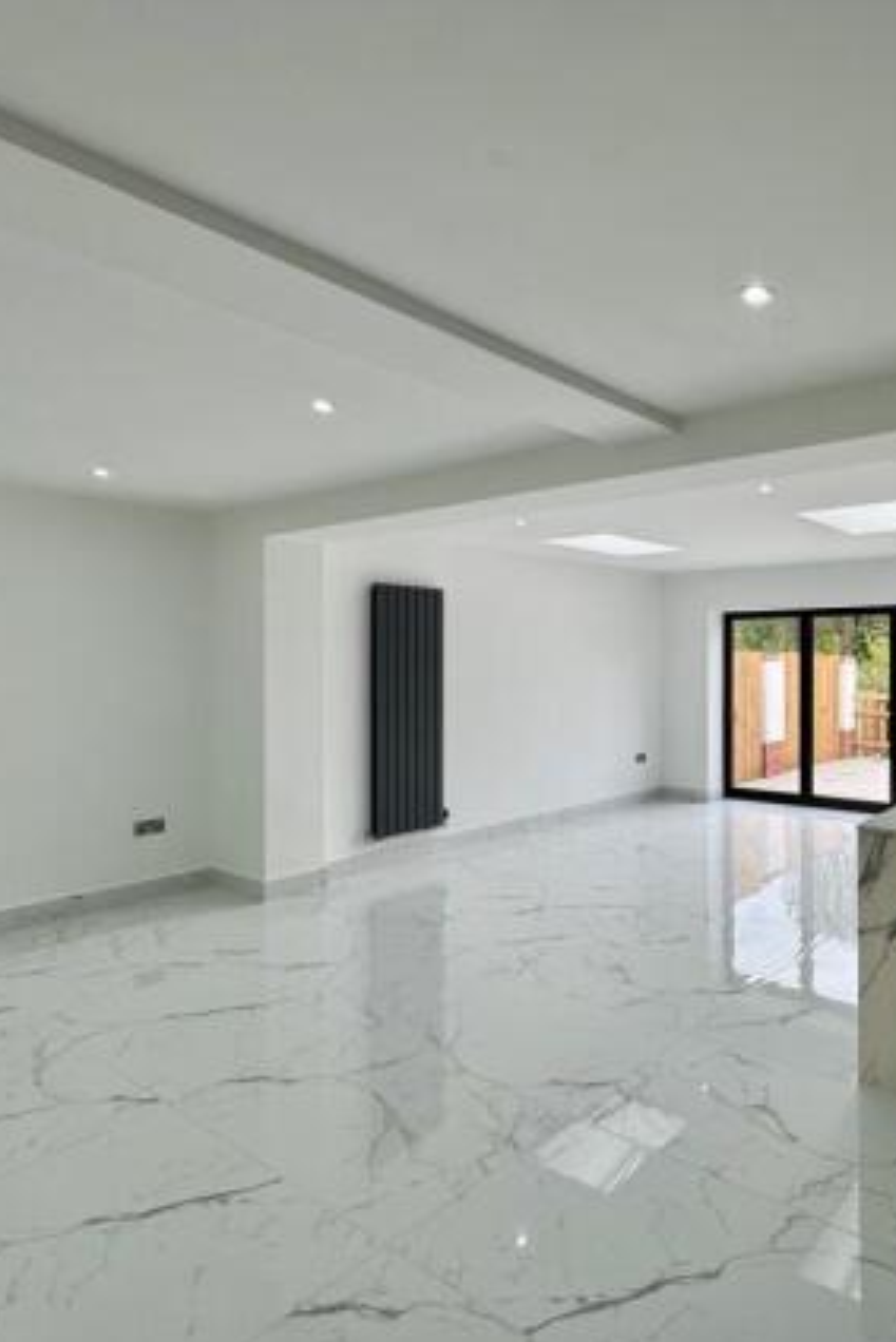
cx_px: 803
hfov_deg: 54.2
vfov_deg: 84.0
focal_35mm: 20
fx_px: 746
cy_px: 660
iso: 40
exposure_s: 1/306
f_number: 2.2
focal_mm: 2.22
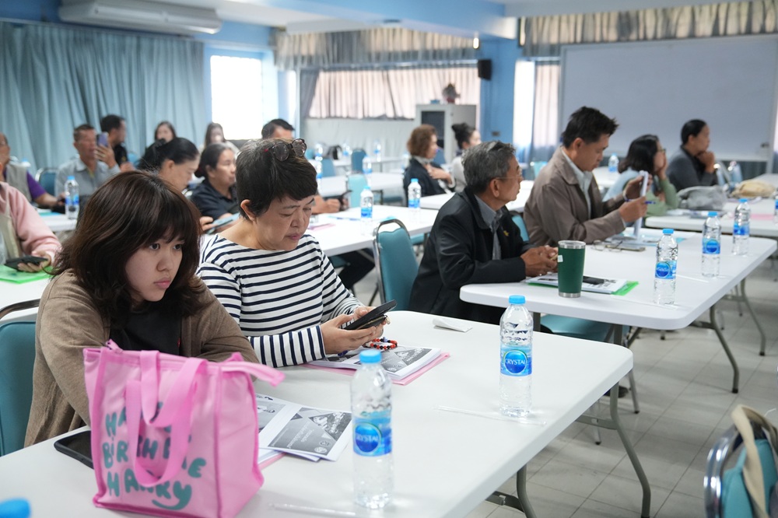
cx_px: 389
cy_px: 259
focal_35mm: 36
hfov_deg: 53.1
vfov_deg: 36.8
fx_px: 778
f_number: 2.8
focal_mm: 36
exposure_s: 1/200
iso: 5000
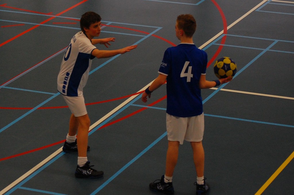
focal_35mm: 82
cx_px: 147
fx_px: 673
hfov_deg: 24.6
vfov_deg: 16.5
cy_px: 98
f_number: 4.5
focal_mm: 55
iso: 800
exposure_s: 1/80
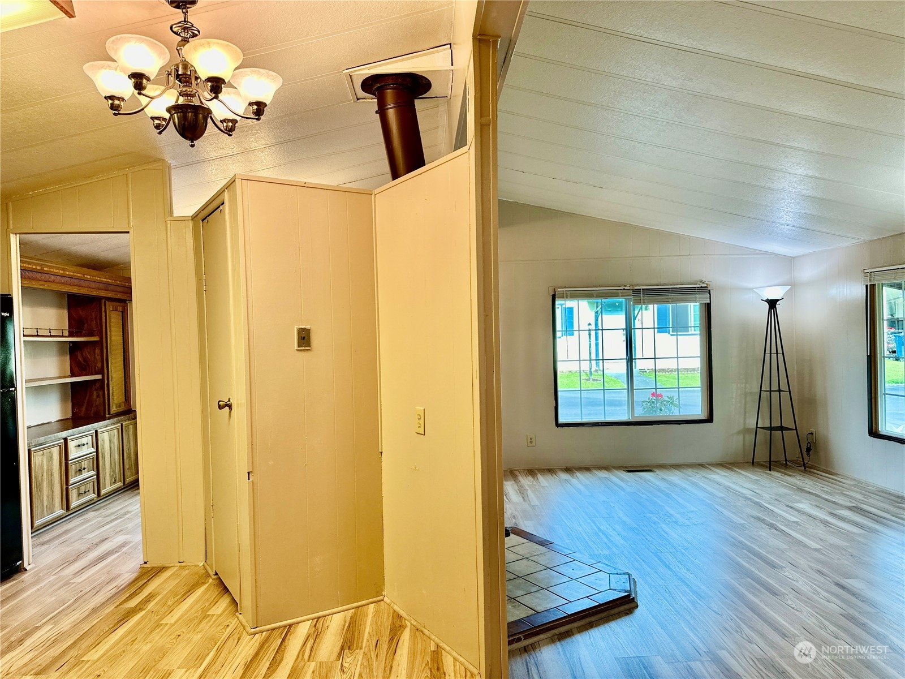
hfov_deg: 71.6
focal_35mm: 24
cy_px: 340
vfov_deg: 56.8
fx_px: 627
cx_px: 452
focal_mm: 6.86
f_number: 1.78
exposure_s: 1/120
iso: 125
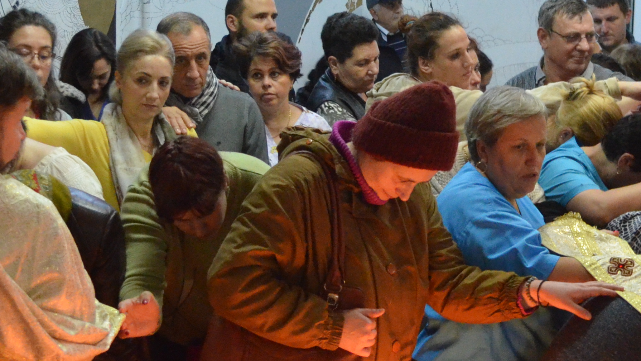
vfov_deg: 12.7
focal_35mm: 95
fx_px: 1615
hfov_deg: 22.4
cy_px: 68
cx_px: 253
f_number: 3.8
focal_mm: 22
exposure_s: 1/30
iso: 3200
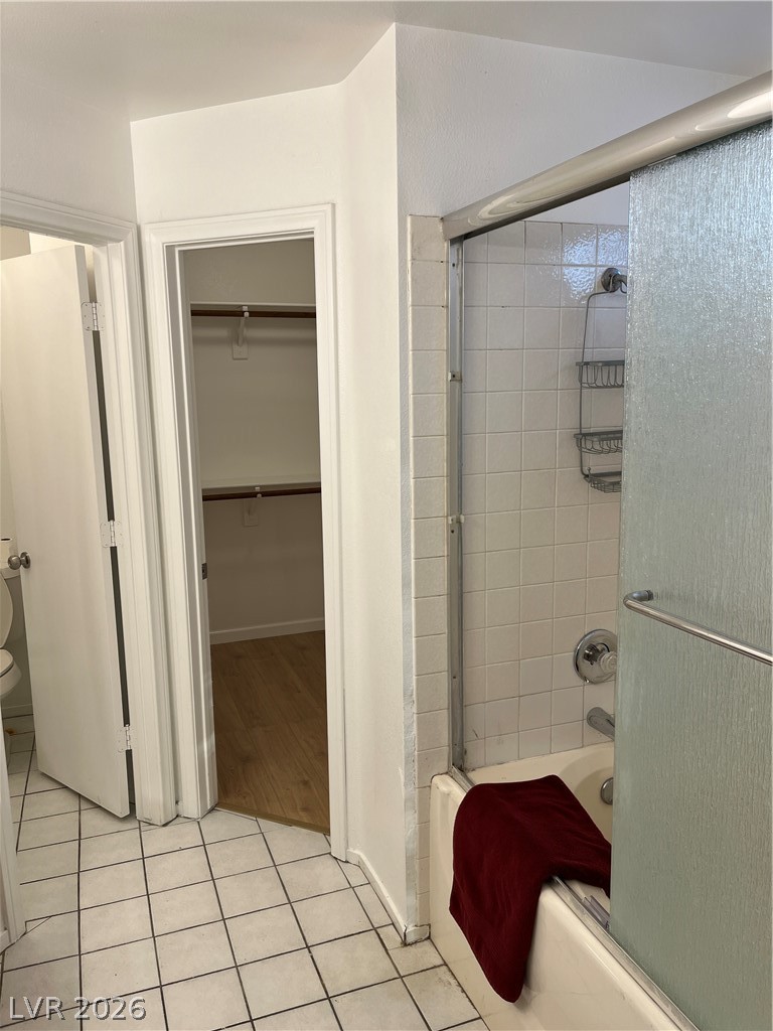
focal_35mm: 26
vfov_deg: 67.3
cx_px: 386
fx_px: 774
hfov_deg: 53.1
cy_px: 516
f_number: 1.6
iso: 50
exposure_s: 1/120
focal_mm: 5.1
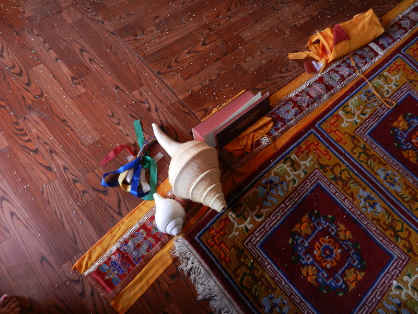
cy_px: 157
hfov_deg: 69.4
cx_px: 209
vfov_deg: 54.9
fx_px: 302
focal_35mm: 25
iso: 280
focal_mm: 4.5
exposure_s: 1/30
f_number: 3.5
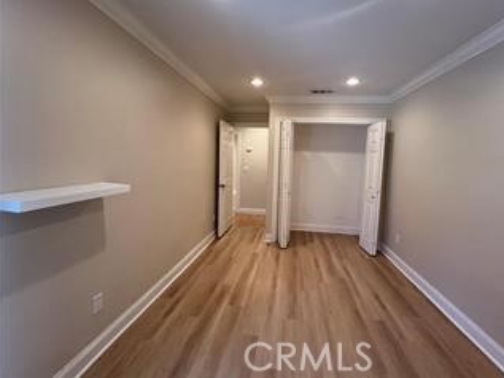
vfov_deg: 85.6
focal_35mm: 14
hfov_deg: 101.9
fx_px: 204
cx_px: 269
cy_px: 176
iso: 200
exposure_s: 1/60
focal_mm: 1.57
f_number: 1.8
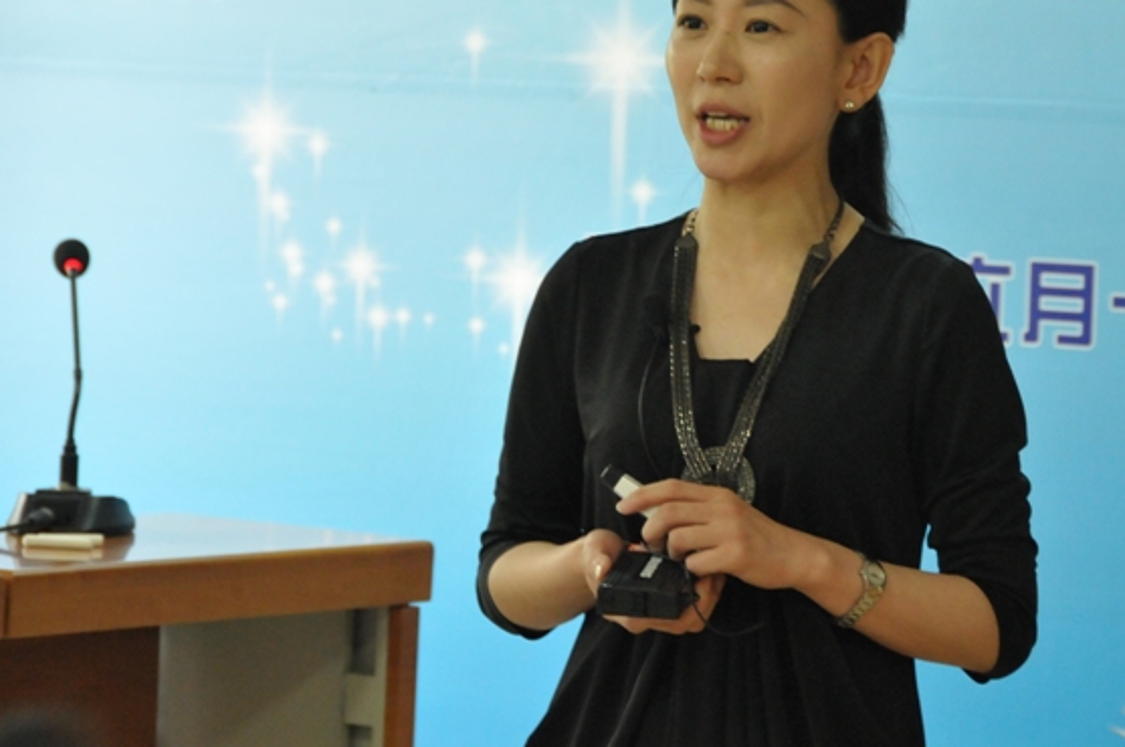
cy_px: 229
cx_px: 751
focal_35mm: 205
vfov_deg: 6.7
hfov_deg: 10.1
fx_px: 6390
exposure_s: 1/30
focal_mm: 95
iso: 2200
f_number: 5.3
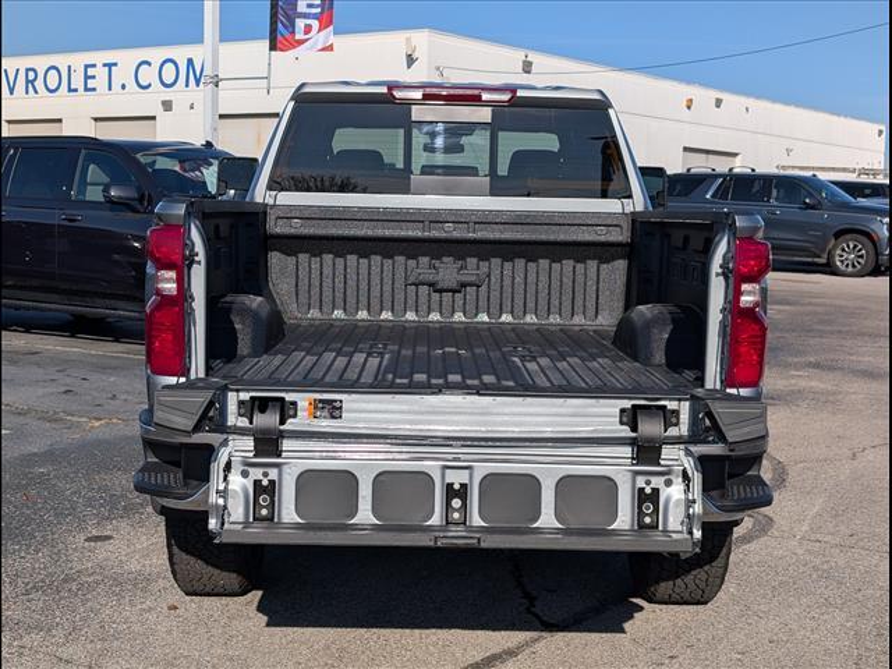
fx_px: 1263
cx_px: 446
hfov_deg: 38.9
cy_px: 334
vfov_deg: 29.7
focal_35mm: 49
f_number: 1.68
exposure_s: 1/2500
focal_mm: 6.9
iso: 21
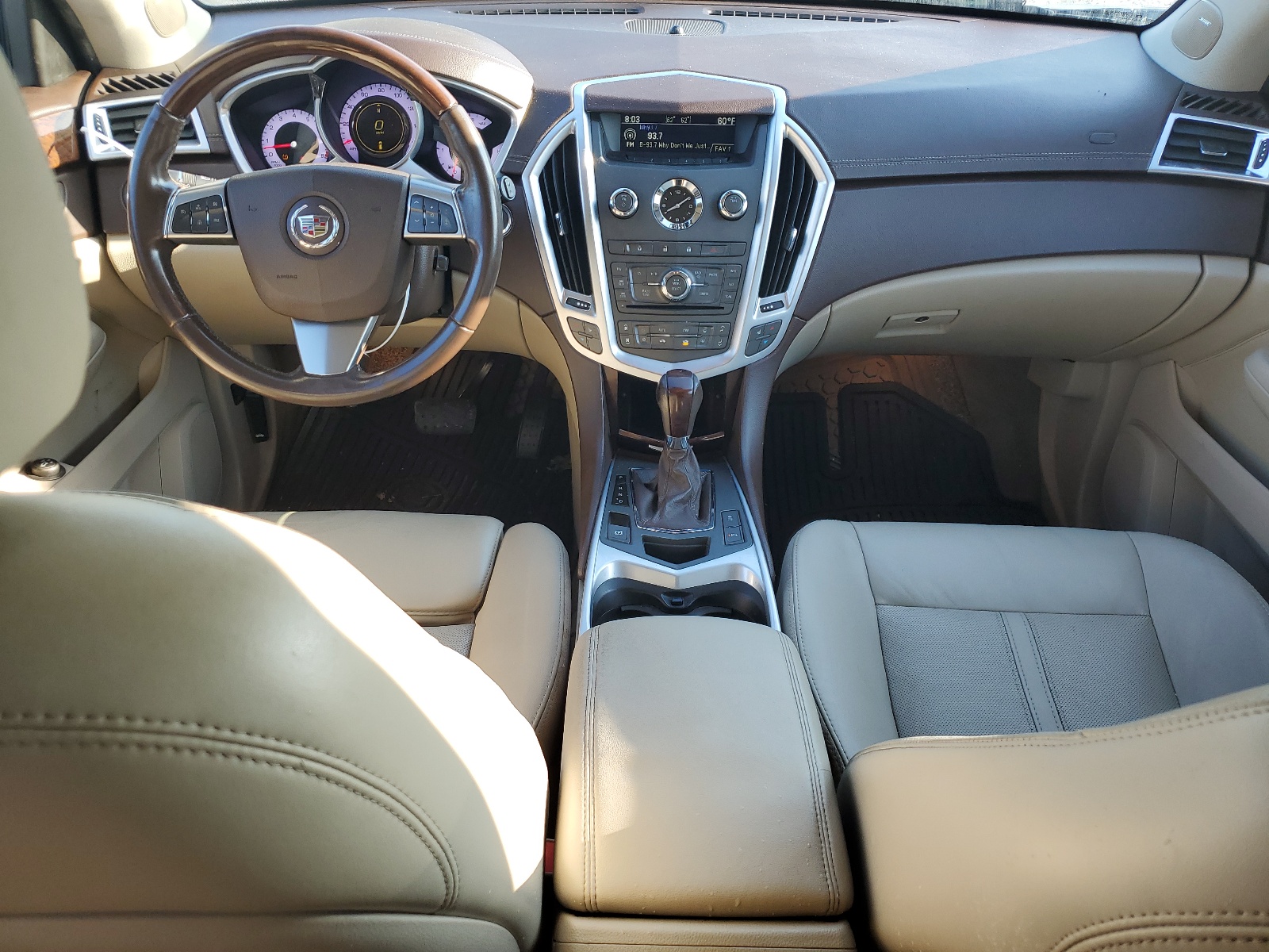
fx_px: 953
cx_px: 634
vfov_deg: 53.1
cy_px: 476
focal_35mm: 26
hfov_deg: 67.3
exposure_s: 1/169
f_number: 1.5
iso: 50
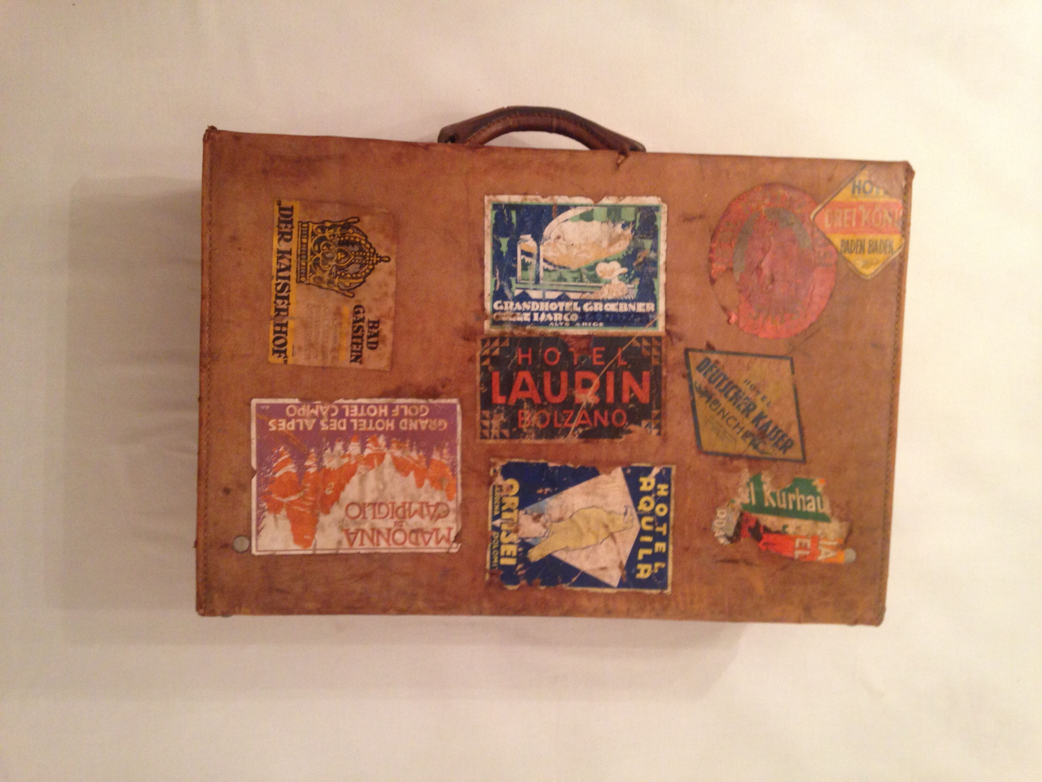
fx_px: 993
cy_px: 391
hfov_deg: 55.4
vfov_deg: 42.9
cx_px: 521
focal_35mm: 33
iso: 160
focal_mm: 4.12
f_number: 2.4
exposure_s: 1/20
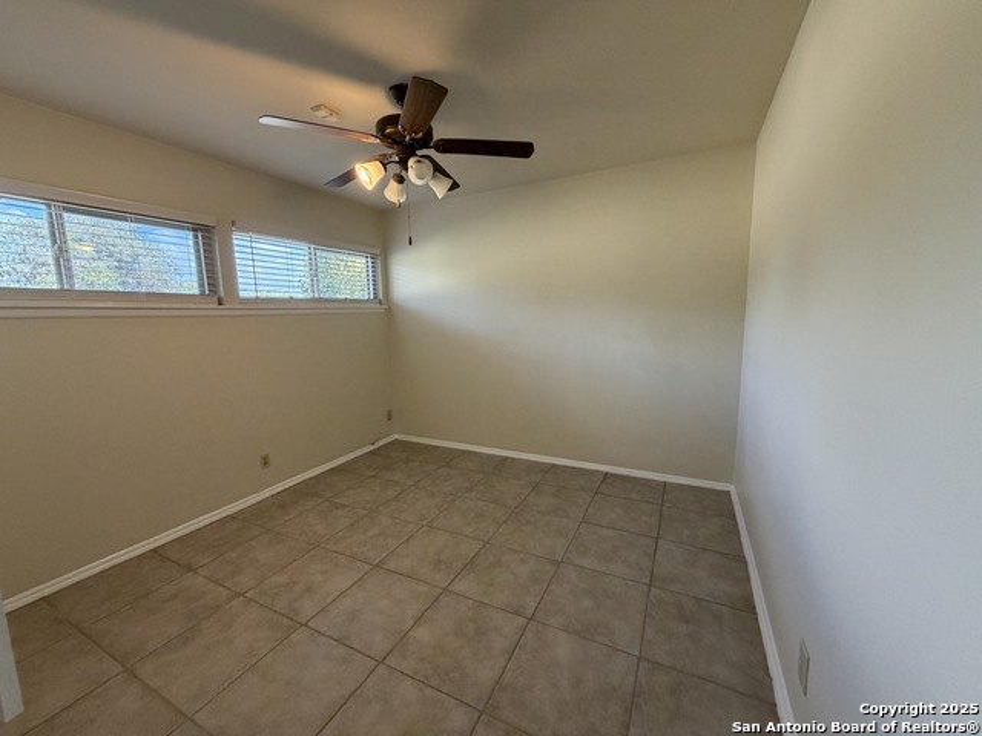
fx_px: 397
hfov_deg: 102.1
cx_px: 491
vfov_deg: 85.7
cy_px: 368
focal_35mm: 14
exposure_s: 1/120
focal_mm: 2.22
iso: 320
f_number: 2.2
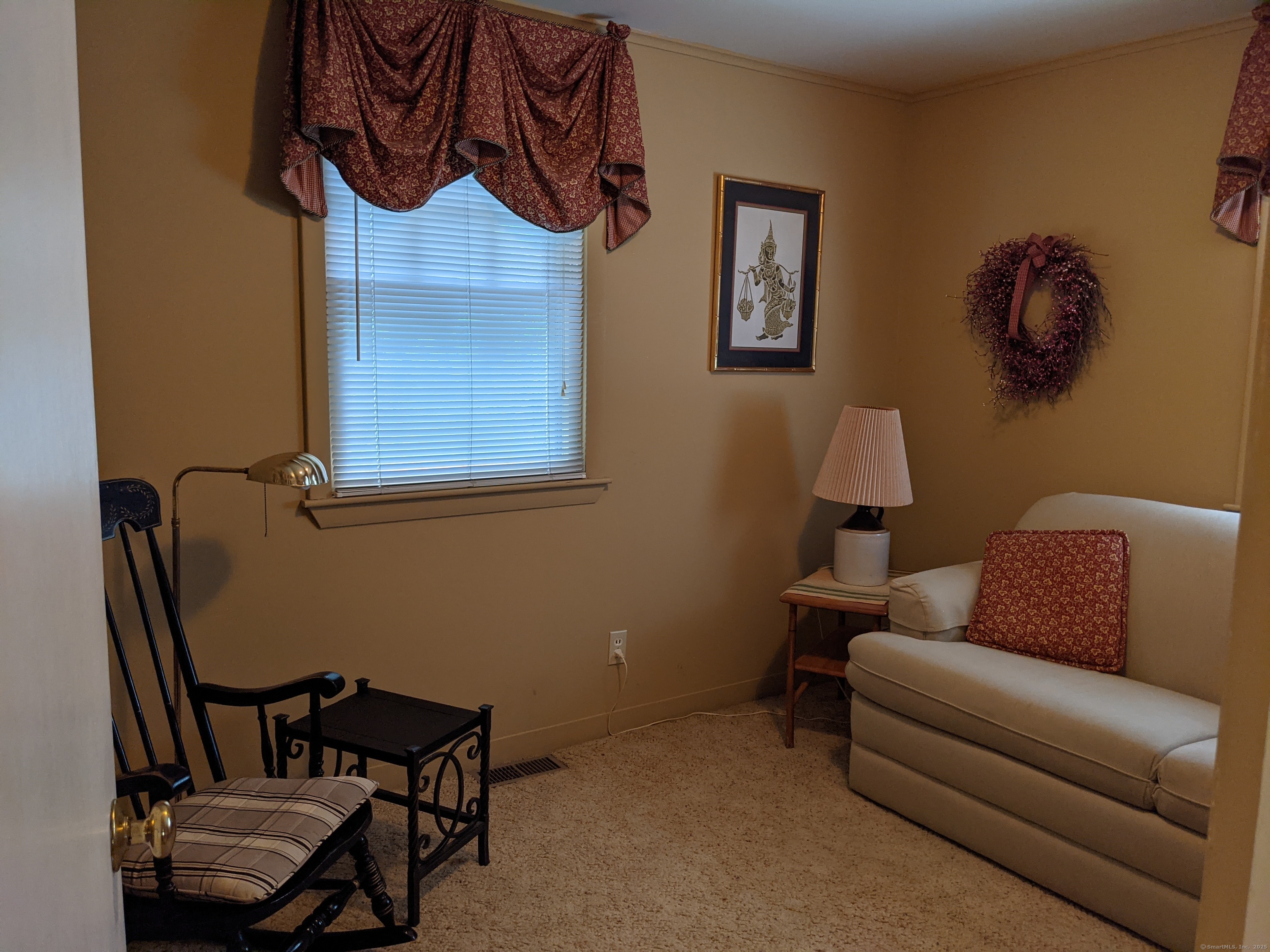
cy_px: 476
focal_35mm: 27
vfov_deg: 51.4
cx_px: 635
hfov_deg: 65.3
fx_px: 991
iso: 157
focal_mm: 4.38
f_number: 1.73
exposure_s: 1/24
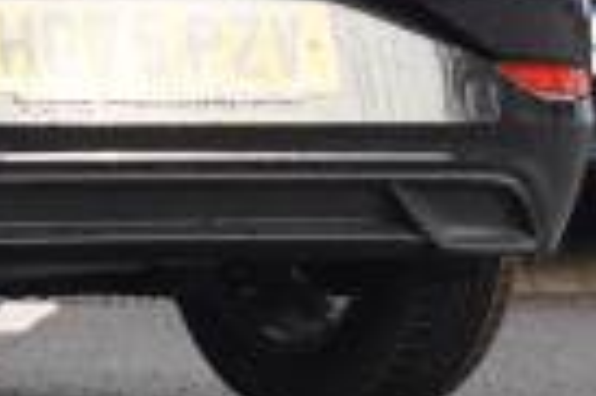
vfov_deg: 4.4
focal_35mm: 309
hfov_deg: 6.6
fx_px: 5110
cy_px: -252
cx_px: -335
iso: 250
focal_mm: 44
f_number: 5.6
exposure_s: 1/80
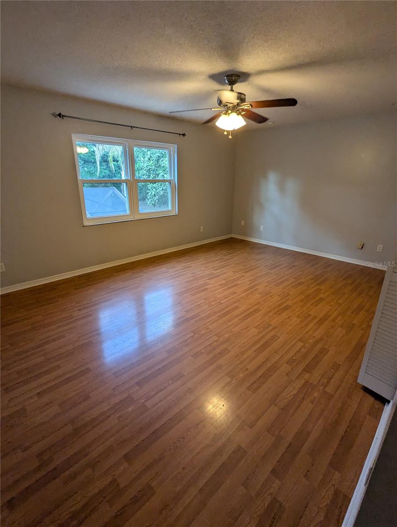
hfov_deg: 78.2
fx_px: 244
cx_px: 198
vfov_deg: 94.4
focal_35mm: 16
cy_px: 264
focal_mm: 2.35
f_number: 2.2
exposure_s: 1/120
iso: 307
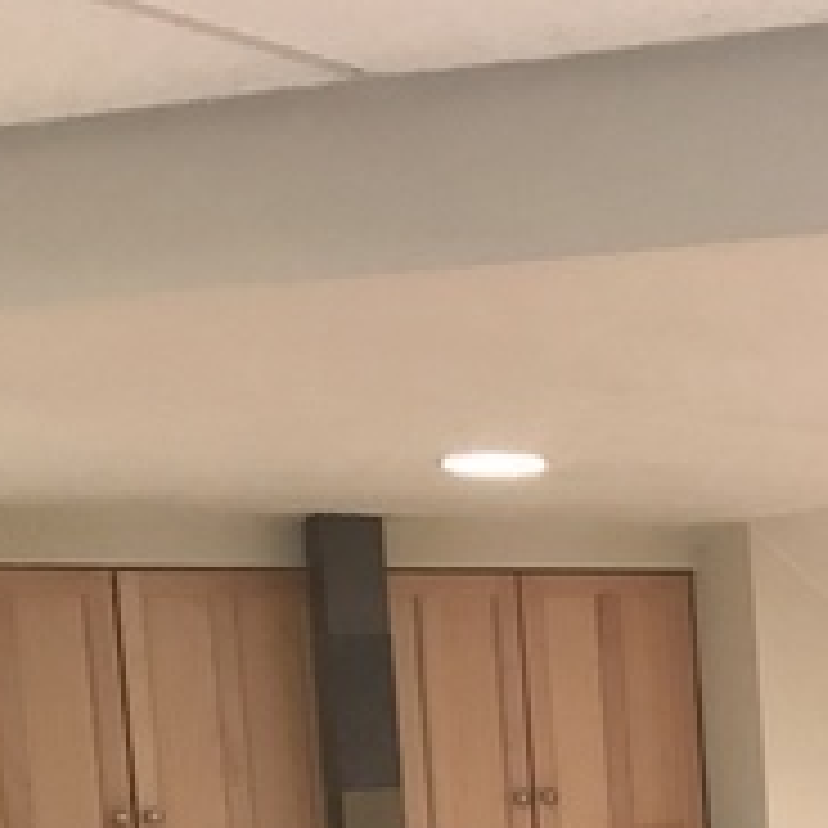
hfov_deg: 17.5
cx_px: 1336
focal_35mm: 86
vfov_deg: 19.2
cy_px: 963
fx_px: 2327
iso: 64
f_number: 1.8
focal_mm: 3.99
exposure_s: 1/15
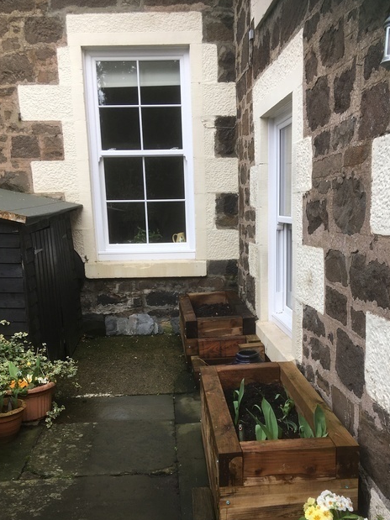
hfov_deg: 39.6
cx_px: 218
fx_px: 541
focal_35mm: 36
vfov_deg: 51.1
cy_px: 302
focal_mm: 4.15
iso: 25
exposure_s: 1/248
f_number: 2.2
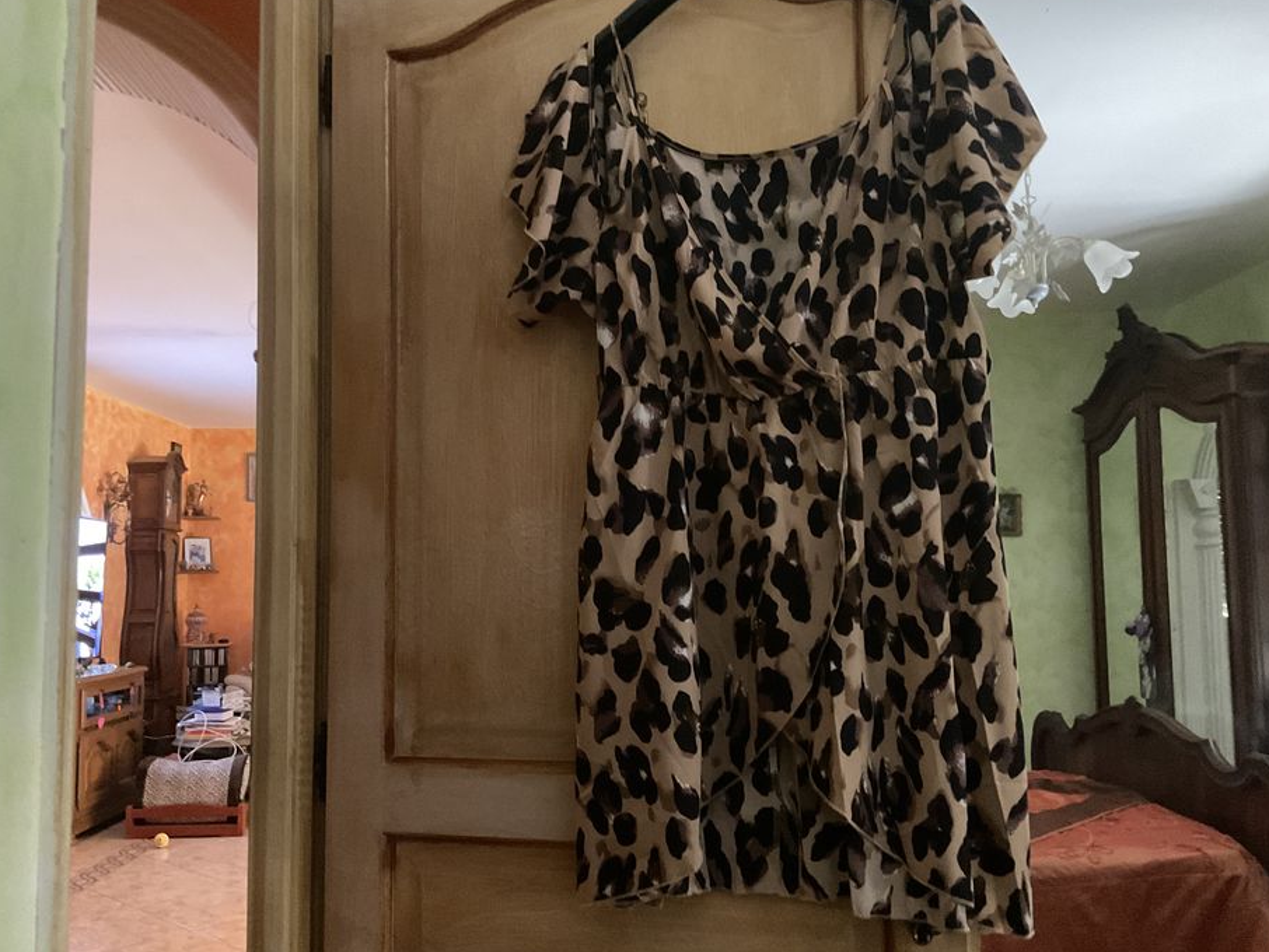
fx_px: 1173
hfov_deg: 56.8
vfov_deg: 44.2
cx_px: 597
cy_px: 483
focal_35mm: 32
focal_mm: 3
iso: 500
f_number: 1.8
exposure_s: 1/20
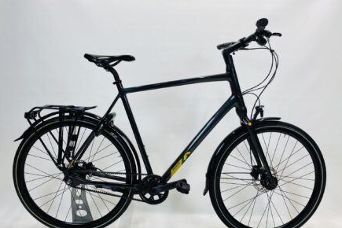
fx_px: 266
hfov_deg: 65.5
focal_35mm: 28
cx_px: 175
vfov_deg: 46.3
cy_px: 126
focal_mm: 4.25
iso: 50
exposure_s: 1/100
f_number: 1.8
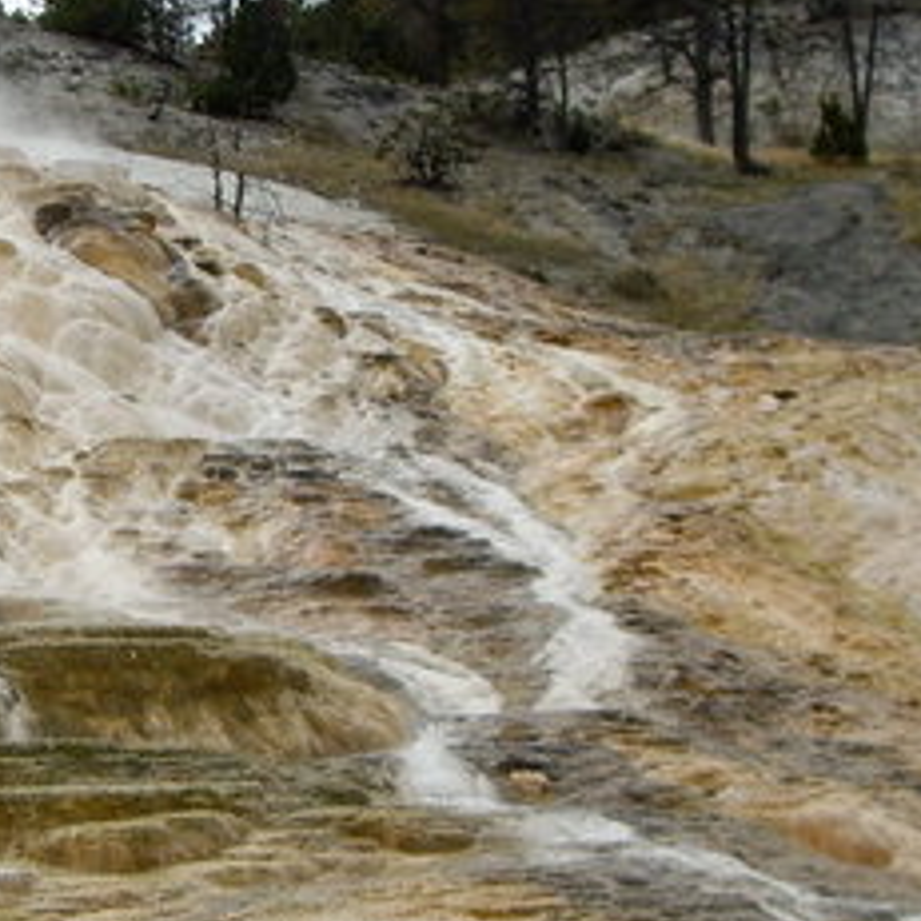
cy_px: 466
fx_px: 3462
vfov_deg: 15.2
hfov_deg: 14.7
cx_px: -148
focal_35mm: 115
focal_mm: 7.6
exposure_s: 1/500
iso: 50
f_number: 4.8
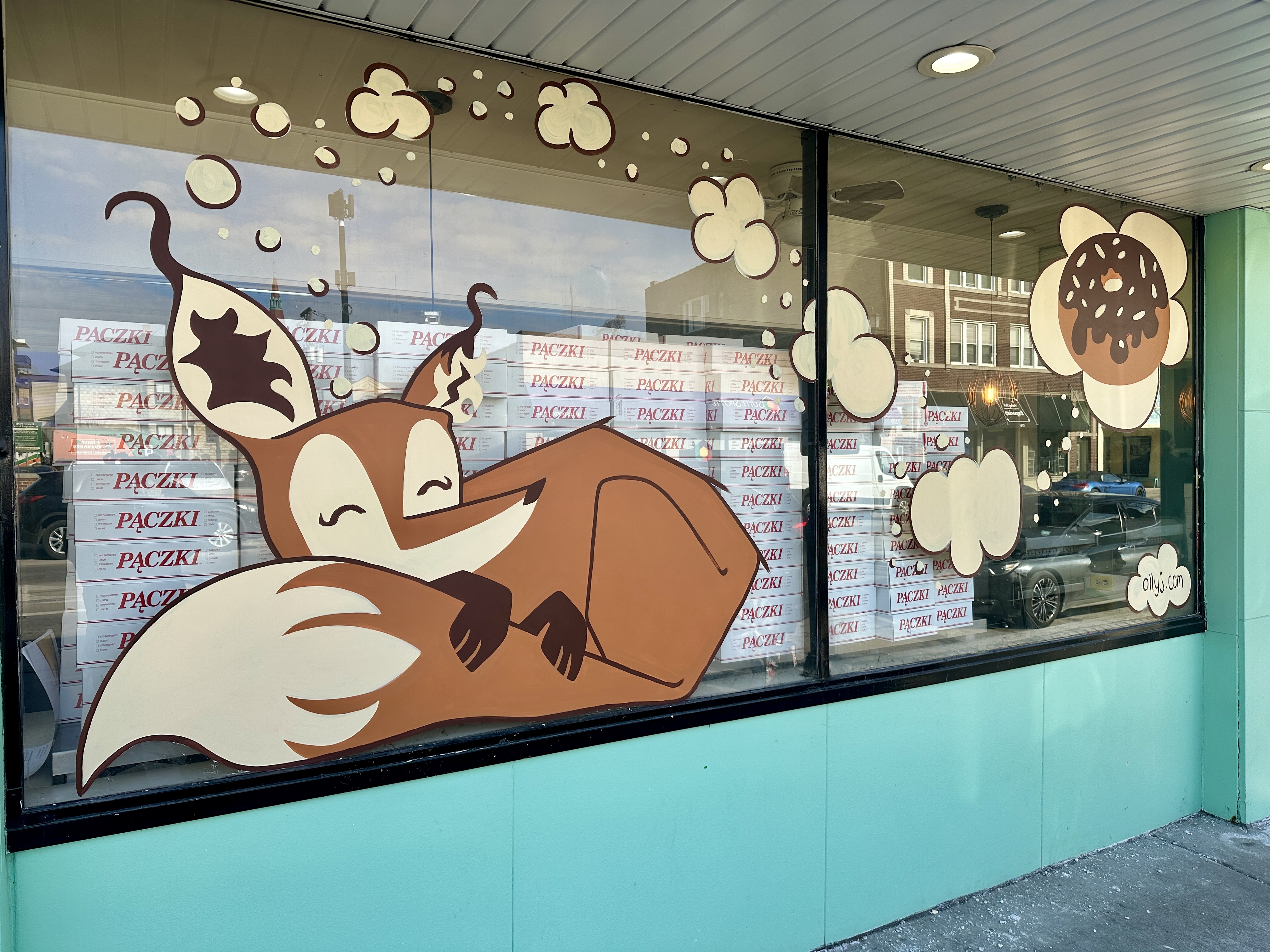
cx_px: 635
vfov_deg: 56.8
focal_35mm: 24
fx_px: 881
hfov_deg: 71.6
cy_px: 476
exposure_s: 1/1157
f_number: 1.78
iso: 80
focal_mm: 6.86
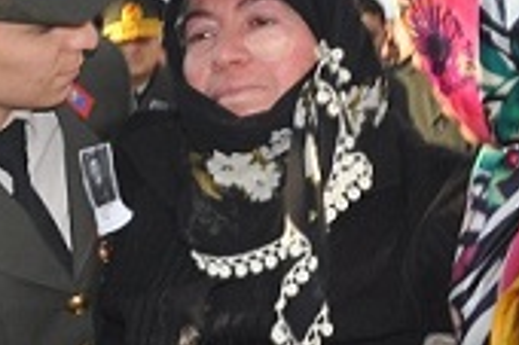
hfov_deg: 18.5
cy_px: 127
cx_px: -156
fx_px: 1483
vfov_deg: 13.3
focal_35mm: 103
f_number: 7.1
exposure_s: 1/200
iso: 200
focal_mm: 18
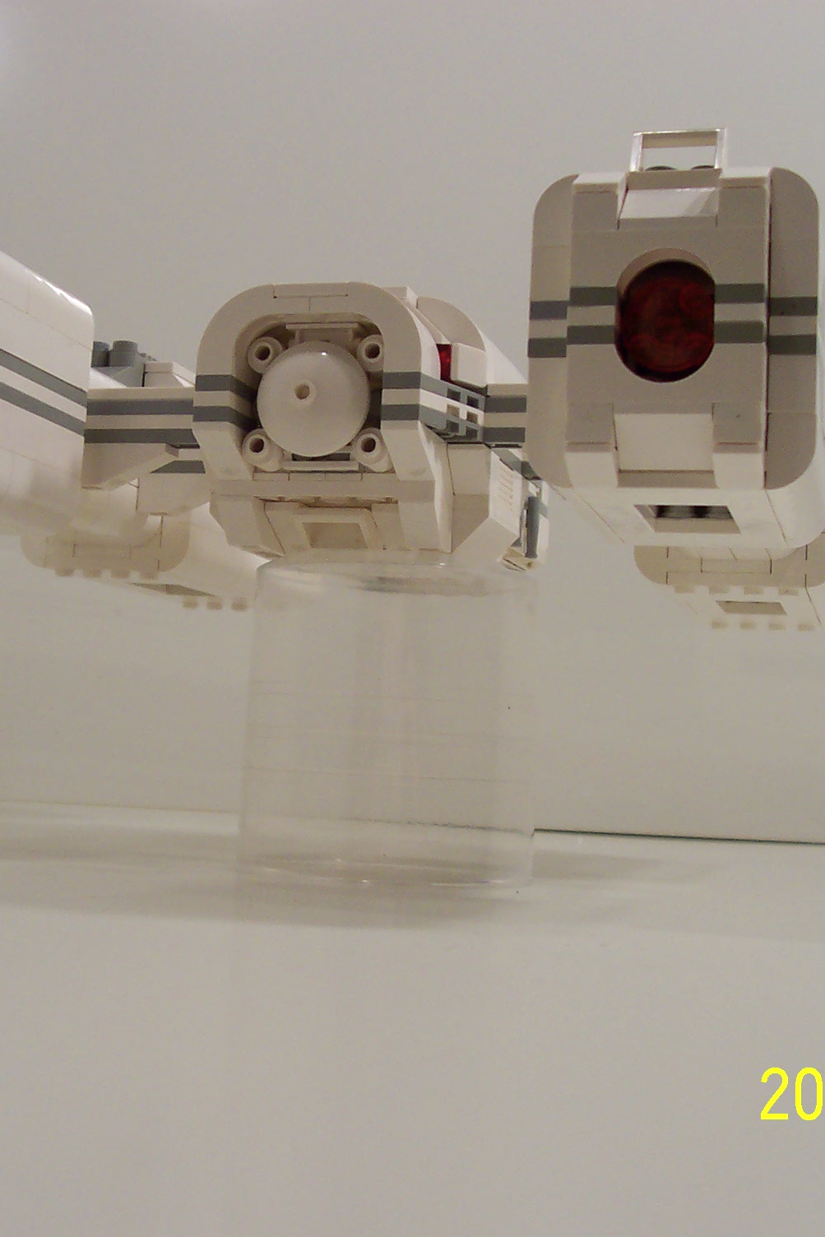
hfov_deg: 26.0
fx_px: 1787
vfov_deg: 38.2
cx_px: 356
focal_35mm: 52
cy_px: 625
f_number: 2.8
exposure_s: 1/60
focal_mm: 5.6
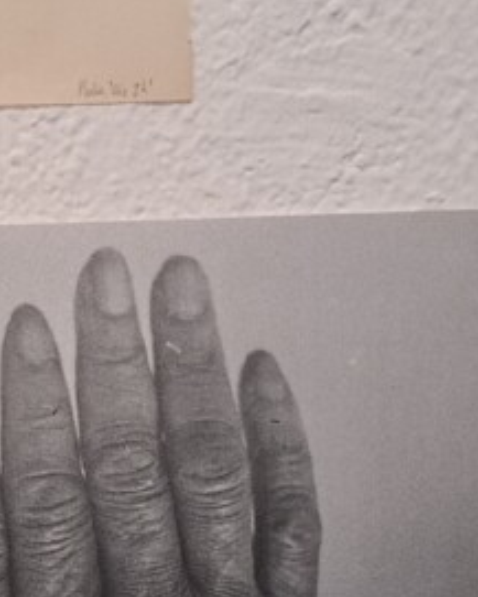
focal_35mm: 83
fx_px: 1467
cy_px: 262
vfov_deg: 23.0
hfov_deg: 17.9
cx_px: -42
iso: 320
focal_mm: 5.23
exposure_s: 1/50
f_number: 1.8
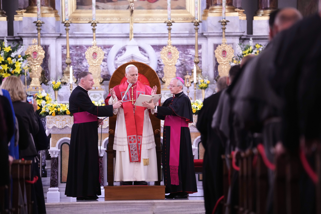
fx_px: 1783
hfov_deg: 10.3
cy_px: 107
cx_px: 160
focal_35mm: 200
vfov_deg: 6.9
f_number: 2.8
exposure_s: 1/200
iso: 3200
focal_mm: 200
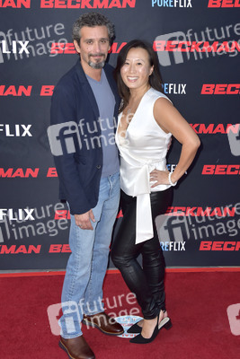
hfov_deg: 23.4
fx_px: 579
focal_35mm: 58
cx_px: 120
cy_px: 180
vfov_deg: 34.5
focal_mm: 58
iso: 640
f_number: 7.1
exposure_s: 1/250
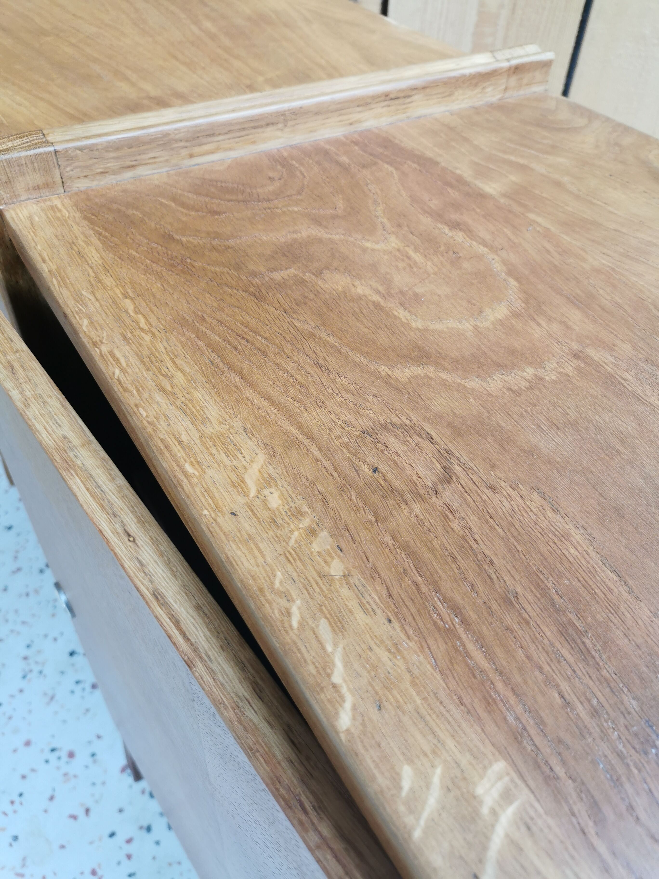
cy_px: 440
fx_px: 685
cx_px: 330
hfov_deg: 51.4
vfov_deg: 65.3
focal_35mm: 27
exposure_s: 1/100
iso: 80
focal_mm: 5.58
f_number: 1.8
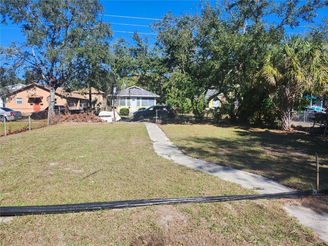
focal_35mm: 23
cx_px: 164
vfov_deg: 58.9
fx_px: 218
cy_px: 123
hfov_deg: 73.9
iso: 25
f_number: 1.8
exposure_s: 1/981
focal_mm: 5.54
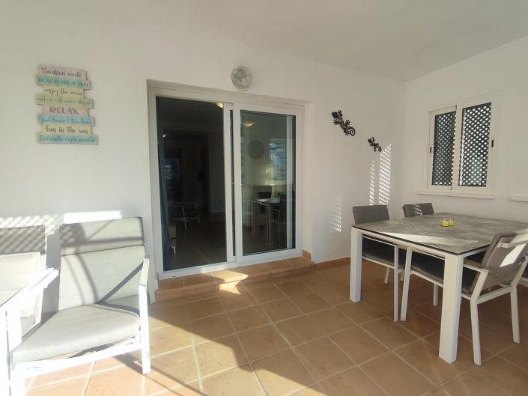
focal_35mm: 16
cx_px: 264
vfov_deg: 78.1
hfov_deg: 94.5
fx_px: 244
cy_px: 198
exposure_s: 1/560
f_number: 2.2
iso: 50
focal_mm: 1.65
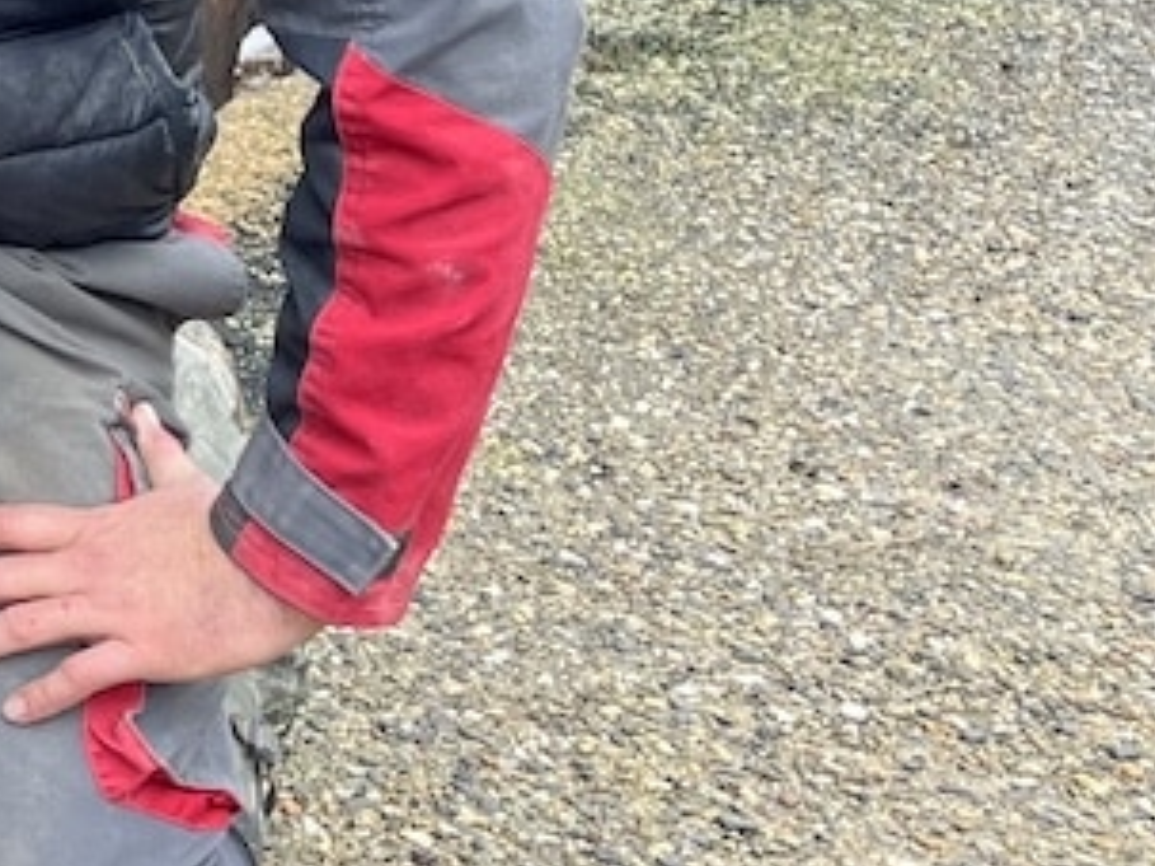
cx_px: -1128
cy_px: -195
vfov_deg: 13.9
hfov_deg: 15.4
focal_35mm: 103
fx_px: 3435
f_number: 1.6
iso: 32
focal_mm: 5.1
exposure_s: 1/129
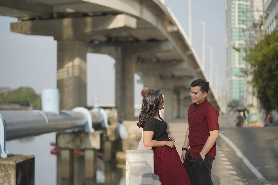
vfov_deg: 16.1
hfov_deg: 23.9
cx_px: 139
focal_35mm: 85
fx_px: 656
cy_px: 92
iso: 125
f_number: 2.2
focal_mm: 85
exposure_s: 1/2500
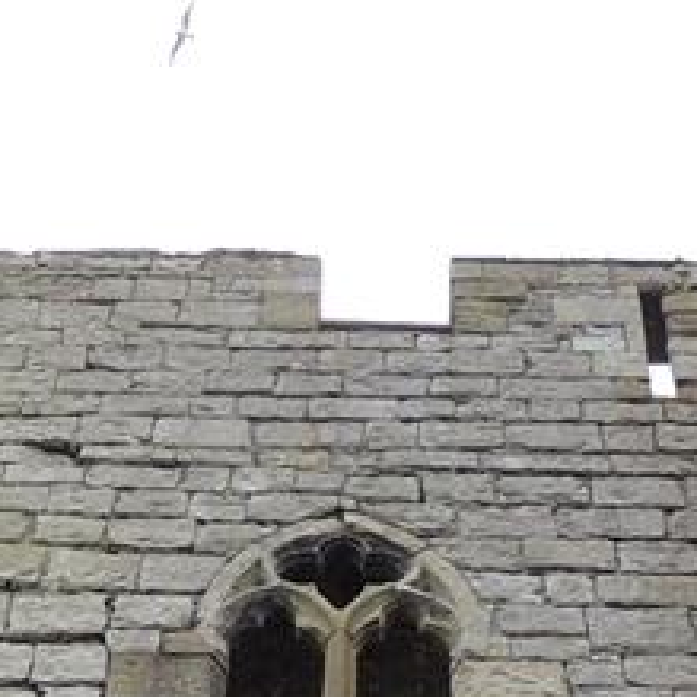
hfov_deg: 17.6
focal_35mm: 99
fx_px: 2255
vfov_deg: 16.7
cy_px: 882
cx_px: 404
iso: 125
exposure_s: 1/250
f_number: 3
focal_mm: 4.3
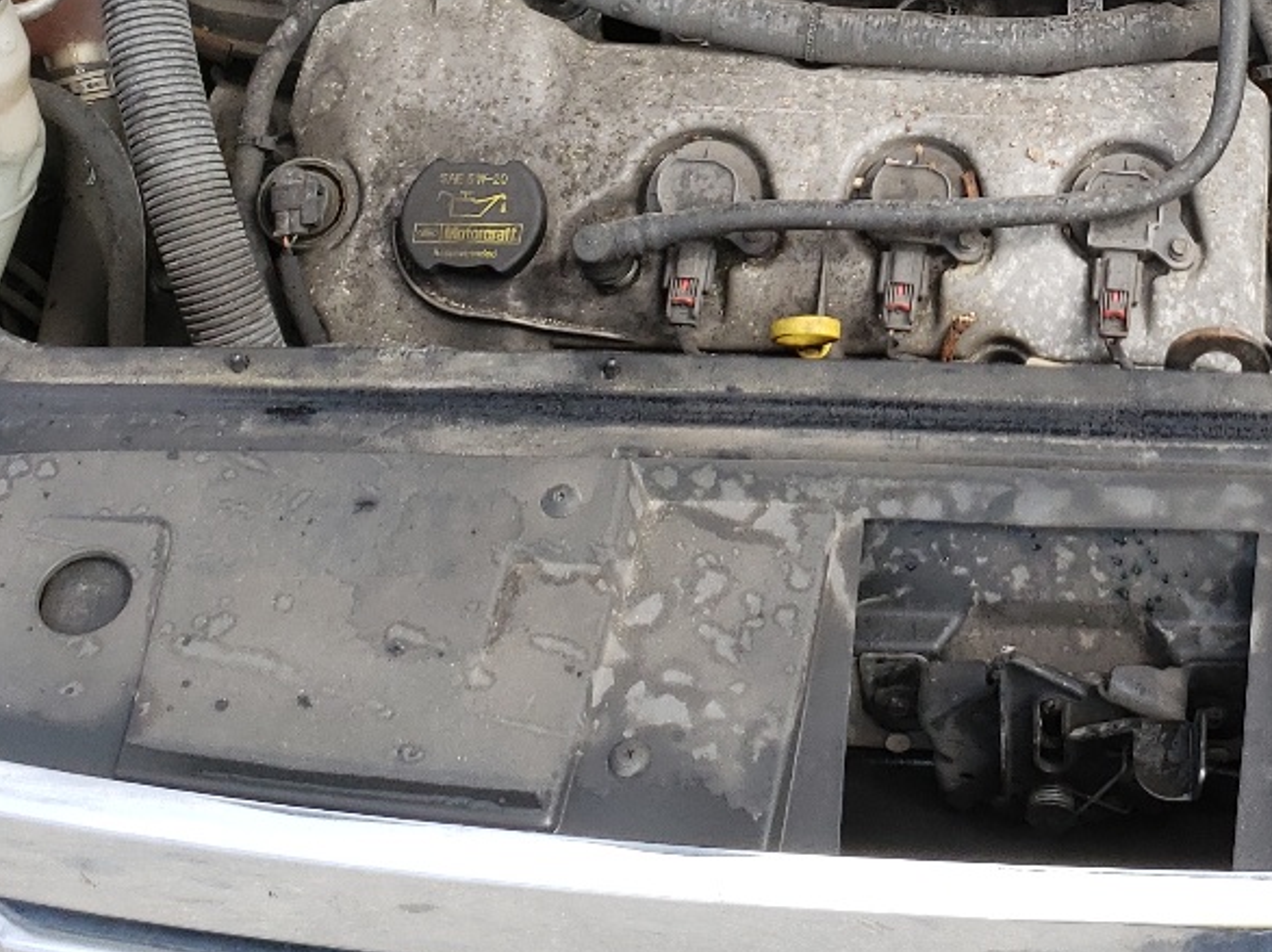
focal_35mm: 71
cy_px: 11
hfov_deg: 26.3
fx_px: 2608
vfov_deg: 20.1
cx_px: 1194
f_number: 1.5
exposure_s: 1/1000
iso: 50
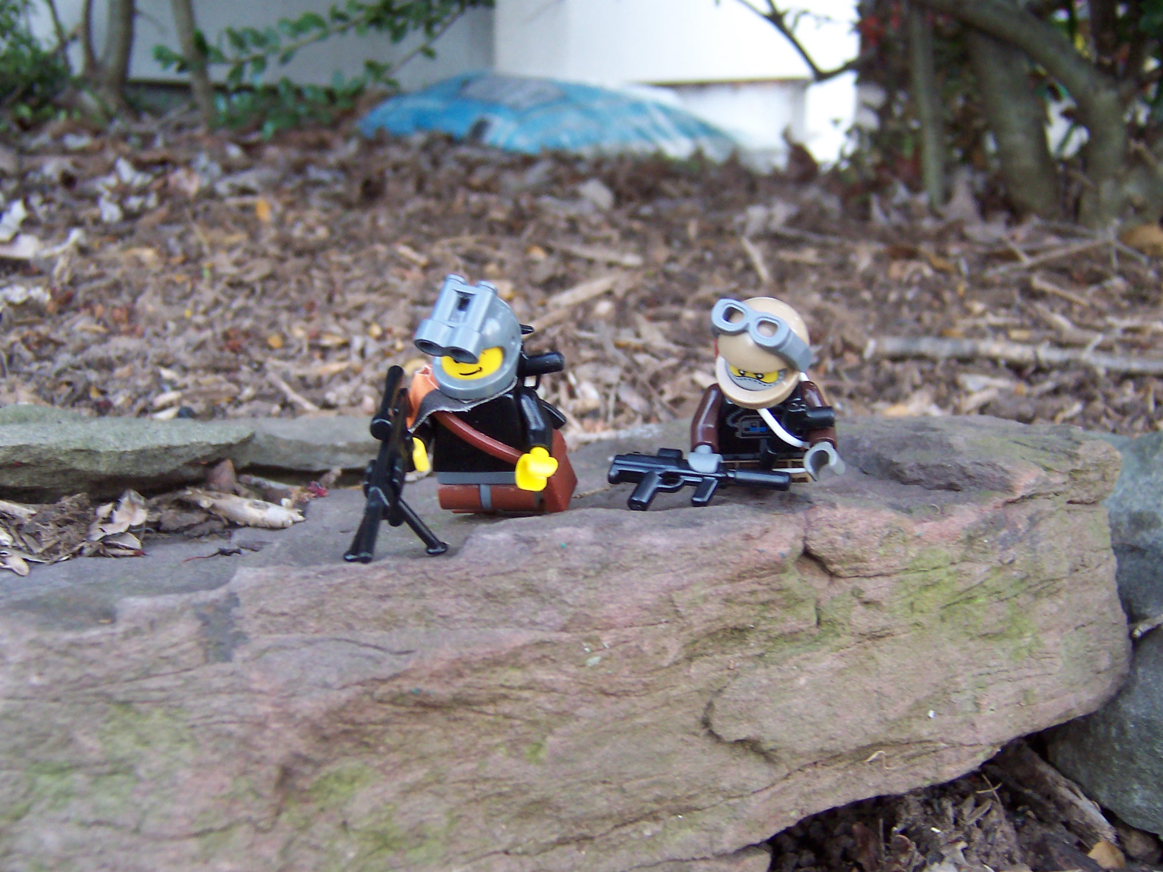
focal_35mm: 36
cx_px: 582
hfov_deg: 51.4
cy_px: 436
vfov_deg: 39.7
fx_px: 1209
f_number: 2.8
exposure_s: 1/30
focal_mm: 5.6
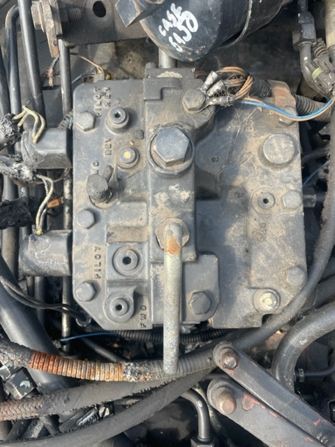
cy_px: 224
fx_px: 335
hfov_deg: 53.1
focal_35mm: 26
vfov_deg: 67.3
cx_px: 168
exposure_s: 1/707
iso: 50
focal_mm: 4.2
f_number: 1.6
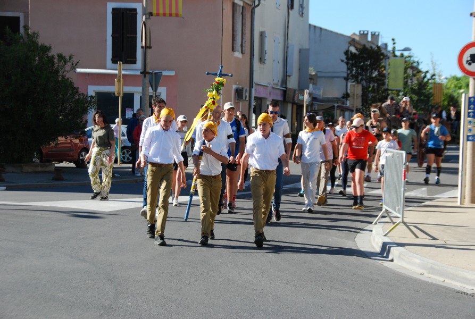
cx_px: 238
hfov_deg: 24.1
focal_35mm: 84
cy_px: 160
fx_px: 1111
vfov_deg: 16.3
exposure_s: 1/800
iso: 400
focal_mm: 56
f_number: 7.1
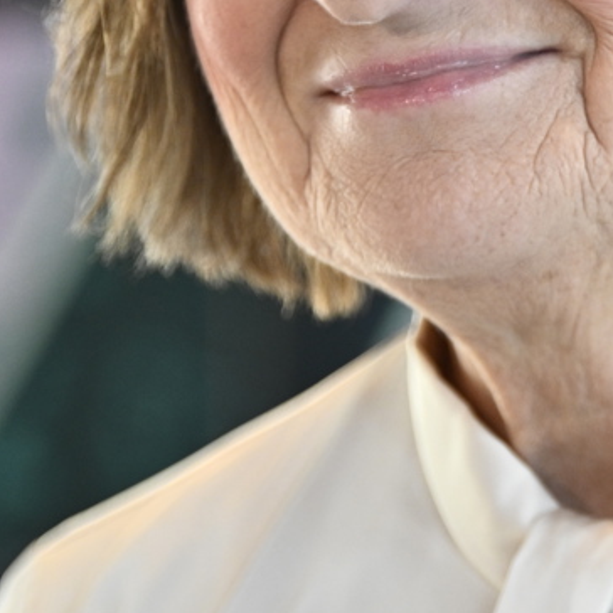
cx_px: 640
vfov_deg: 4.1
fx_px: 8595
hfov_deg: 4.1
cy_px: -86
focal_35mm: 429
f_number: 2.8
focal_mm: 135
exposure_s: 1/500
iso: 1600
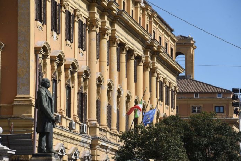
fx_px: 1340
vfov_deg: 6.9
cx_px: 120
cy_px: 80
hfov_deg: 10.3
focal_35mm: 200
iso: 400
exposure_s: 1/1250
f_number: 10
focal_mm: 200
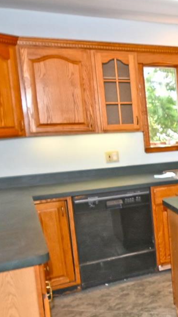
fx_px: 412
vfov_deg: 42.1
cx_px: 354
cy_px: 160
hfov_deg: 17.6
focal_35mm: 49
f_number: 4
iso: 320
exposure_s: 1/60
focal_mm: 10
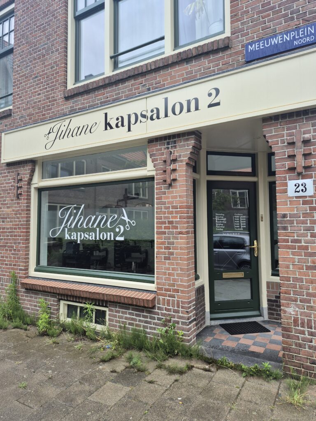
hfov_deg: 58.9
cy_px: 210
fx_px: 280
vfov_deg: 73.9
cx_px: 158
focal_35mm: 23
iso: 25
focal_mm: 5.4
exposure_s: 1/230
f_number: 1.8
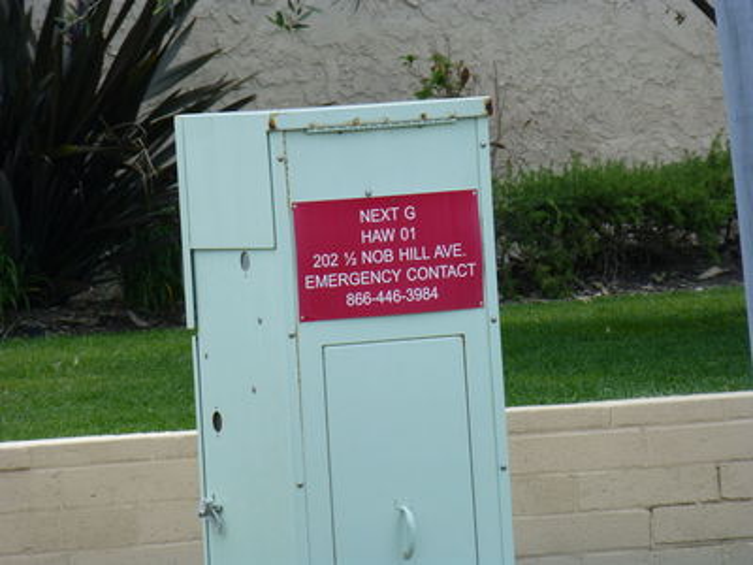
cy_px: 282
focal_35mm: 480
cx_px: 376
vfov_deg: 3.1
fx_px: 10441
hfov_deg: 4.1
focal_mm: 86
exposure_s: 1/125
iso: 100
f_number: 6.4
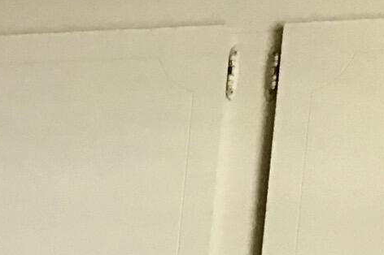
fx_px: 1492
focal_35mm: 140
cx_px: -401
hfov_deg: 12.7
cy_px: 613
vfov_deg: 8.9
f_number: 2.4
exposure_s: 1/30
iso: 80
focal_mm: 3.3
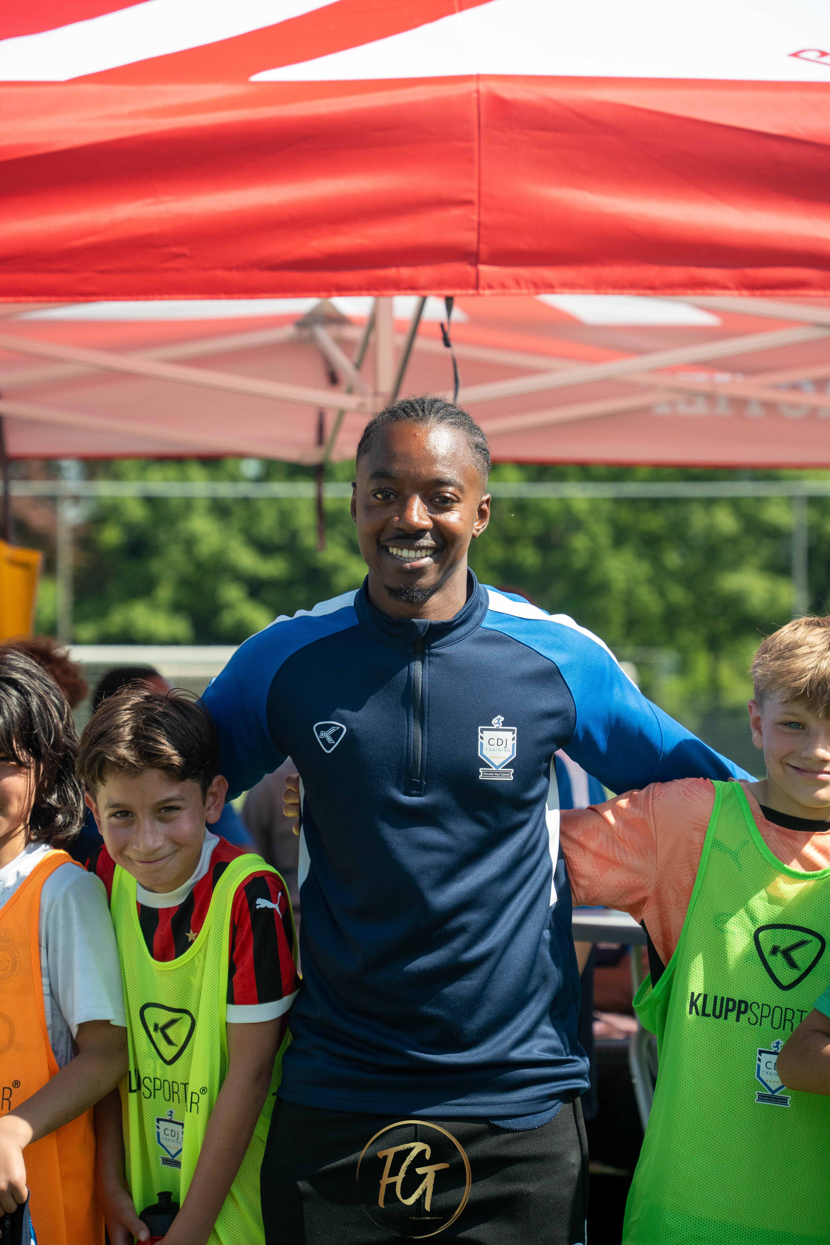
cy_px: 622
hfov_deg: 10.5
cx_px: 415
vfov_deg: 15.6
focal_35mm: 131
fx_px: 4530
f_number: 5.6
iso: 1250
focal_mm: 131
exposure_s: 1/800
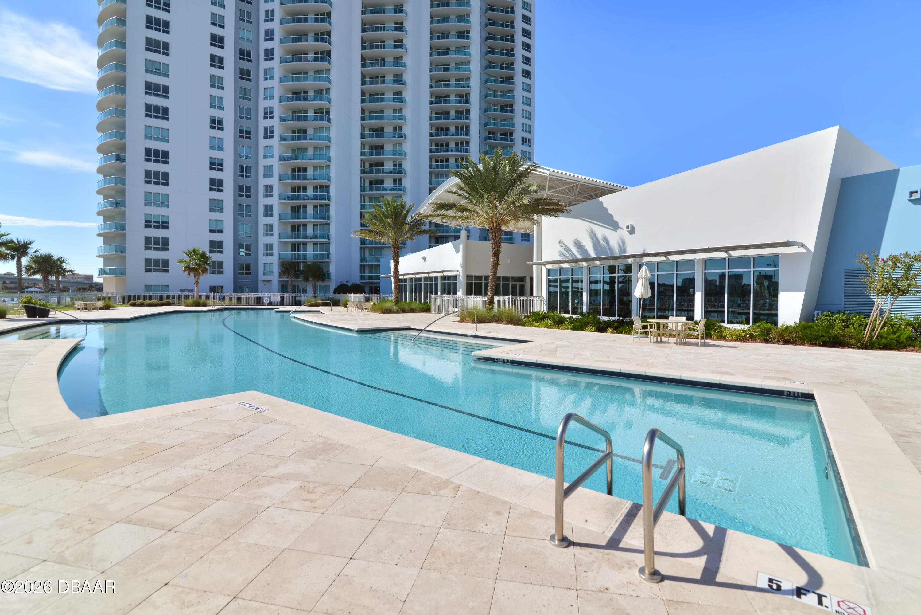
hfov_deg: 96.7
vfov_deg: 73.8
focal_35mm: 16
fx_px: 409
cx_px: 460
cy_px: 308
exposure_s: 1/320
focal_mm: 16
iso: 100
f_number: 8
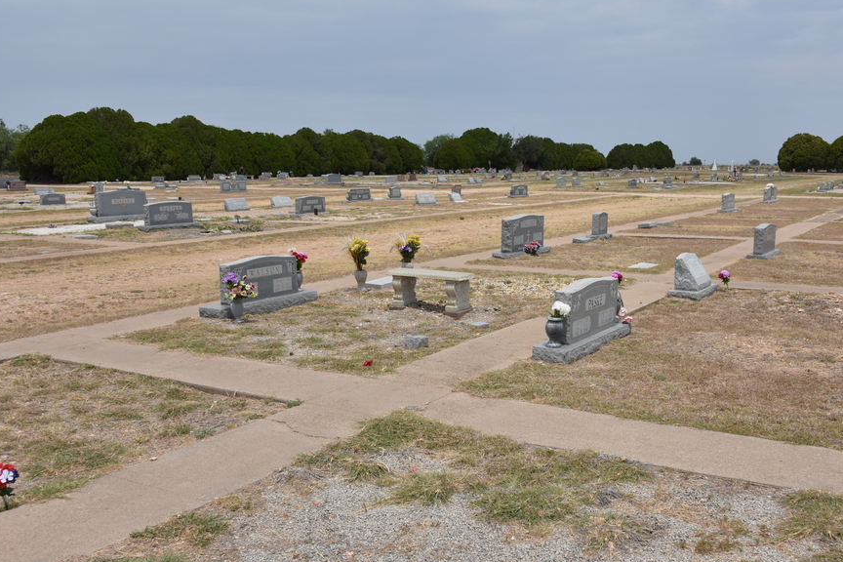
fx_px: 820
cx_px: 466
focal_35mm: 35
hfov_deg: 54.3
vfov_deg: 37.7
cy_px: 345
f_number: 10
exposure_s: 1/400
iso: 100
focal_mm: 28
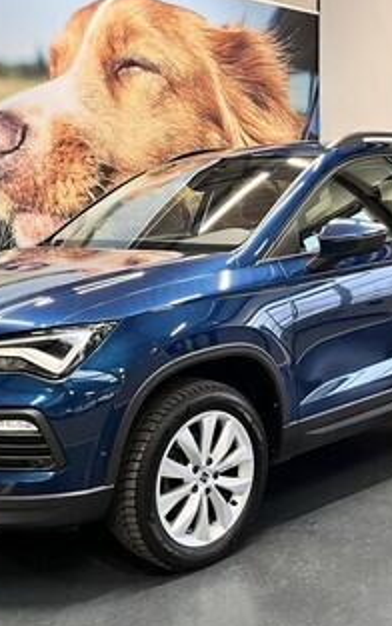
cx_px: 150
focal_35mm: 44
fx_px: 751
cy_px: 291
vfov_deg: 45.2
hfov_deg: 29.2
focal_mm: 5.1
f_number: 1.6
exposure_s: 1/71
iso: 125
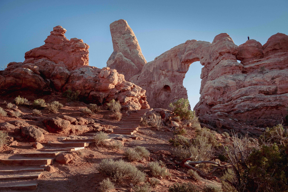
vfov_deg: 36.8
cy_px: 96
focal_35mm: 36
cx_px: 144
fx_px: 288
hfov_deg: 53.2
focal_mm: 36
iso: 100
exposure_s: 1/100
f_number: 5
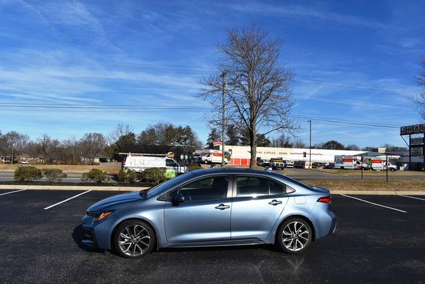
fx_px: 319
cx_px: 212
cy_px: 142
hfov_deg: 67.4
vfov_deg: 48.0
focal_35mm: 27
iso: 100
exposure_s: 1/400
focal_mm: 18
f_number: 10
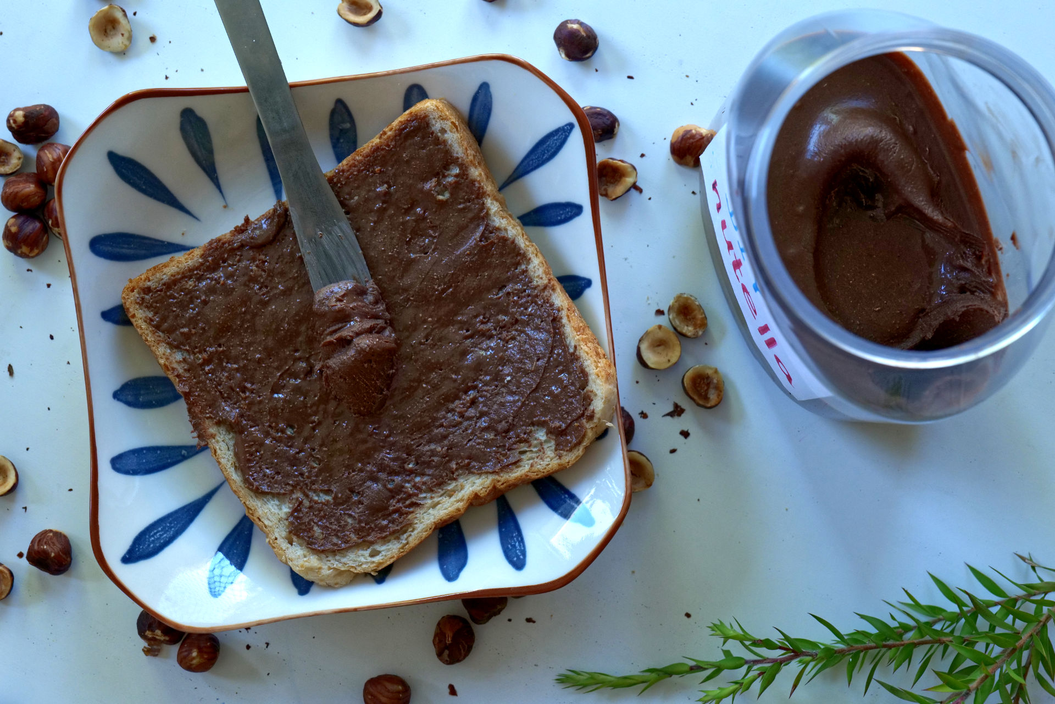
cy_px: 352
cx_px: 528
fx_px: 1758
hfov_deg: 33.4
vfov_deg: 22.6
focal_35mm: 60
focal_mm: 60
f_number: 9
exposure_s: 1/60
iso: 3200
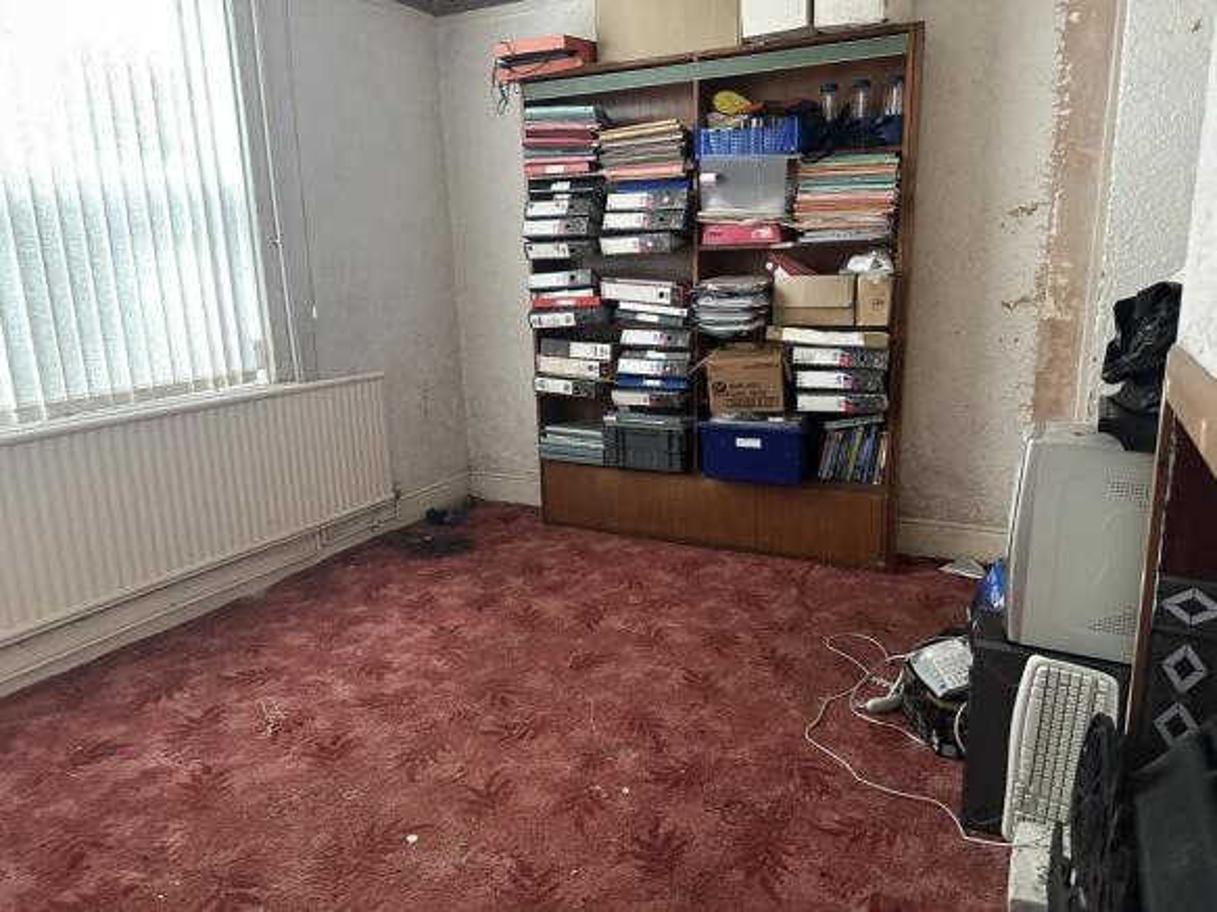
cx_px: 608
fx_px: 844
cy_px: 456
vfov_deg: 56.8
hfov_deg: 71.6
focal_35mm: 24
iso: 1000
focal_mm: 6.86
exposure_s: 1/51
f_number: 1.78
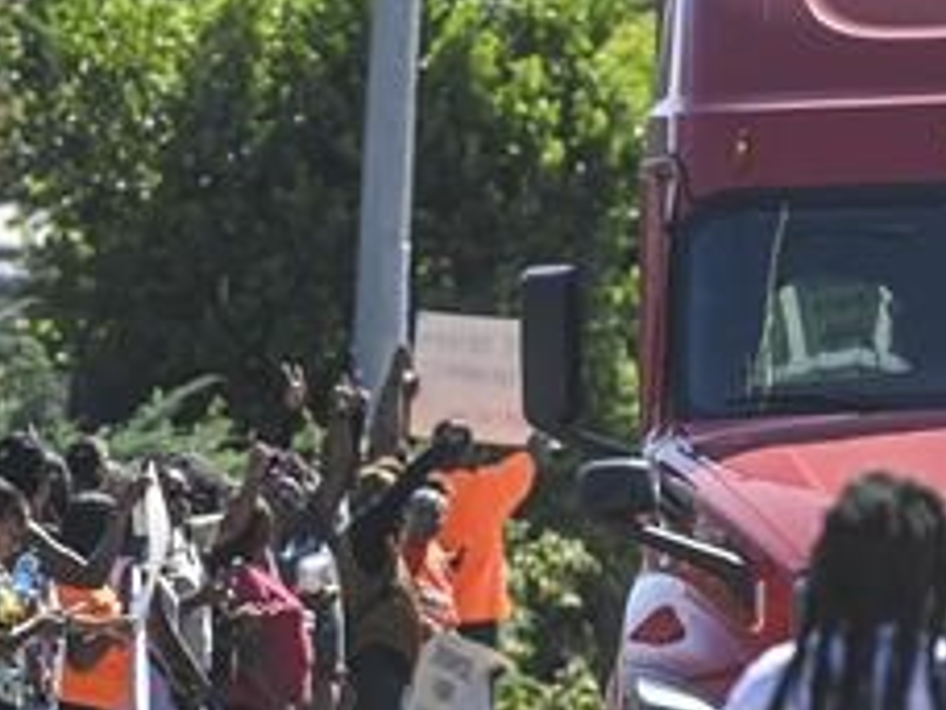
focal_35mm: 549
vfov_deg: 2.7
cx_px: 50
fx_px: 15003
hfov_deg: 3.6
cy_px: 621
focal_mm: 200
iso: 200
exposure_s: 1/1600
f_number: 4
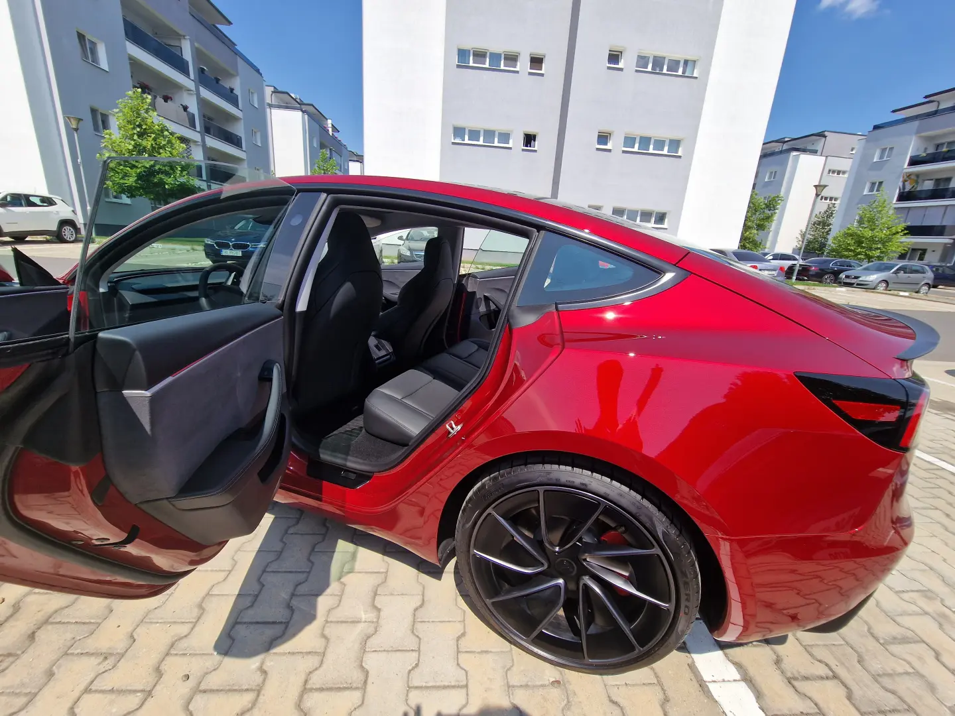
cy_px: 358
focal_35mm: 13
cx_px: 478
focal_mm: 2.2
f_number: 2.2
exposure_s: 1/1852
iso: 50
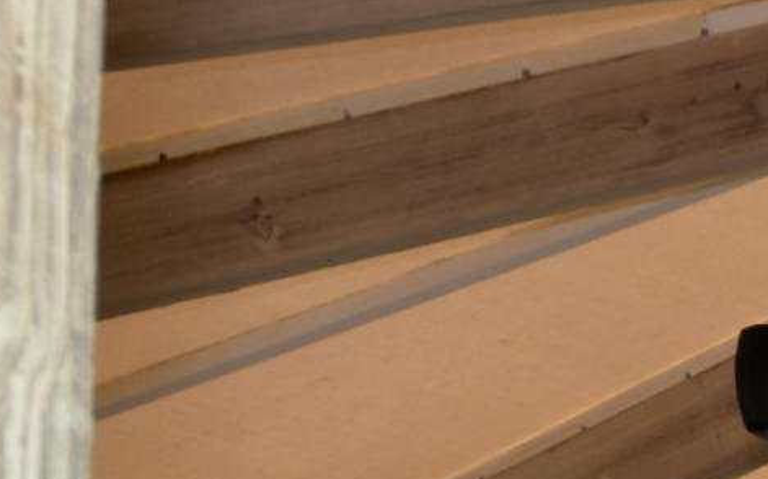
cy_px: 870
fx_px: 3264
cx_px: 2069
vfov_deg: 8.1
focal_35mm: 156
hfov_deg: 10.6
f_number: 6.3
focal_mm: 24
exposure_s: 1/160
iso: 100
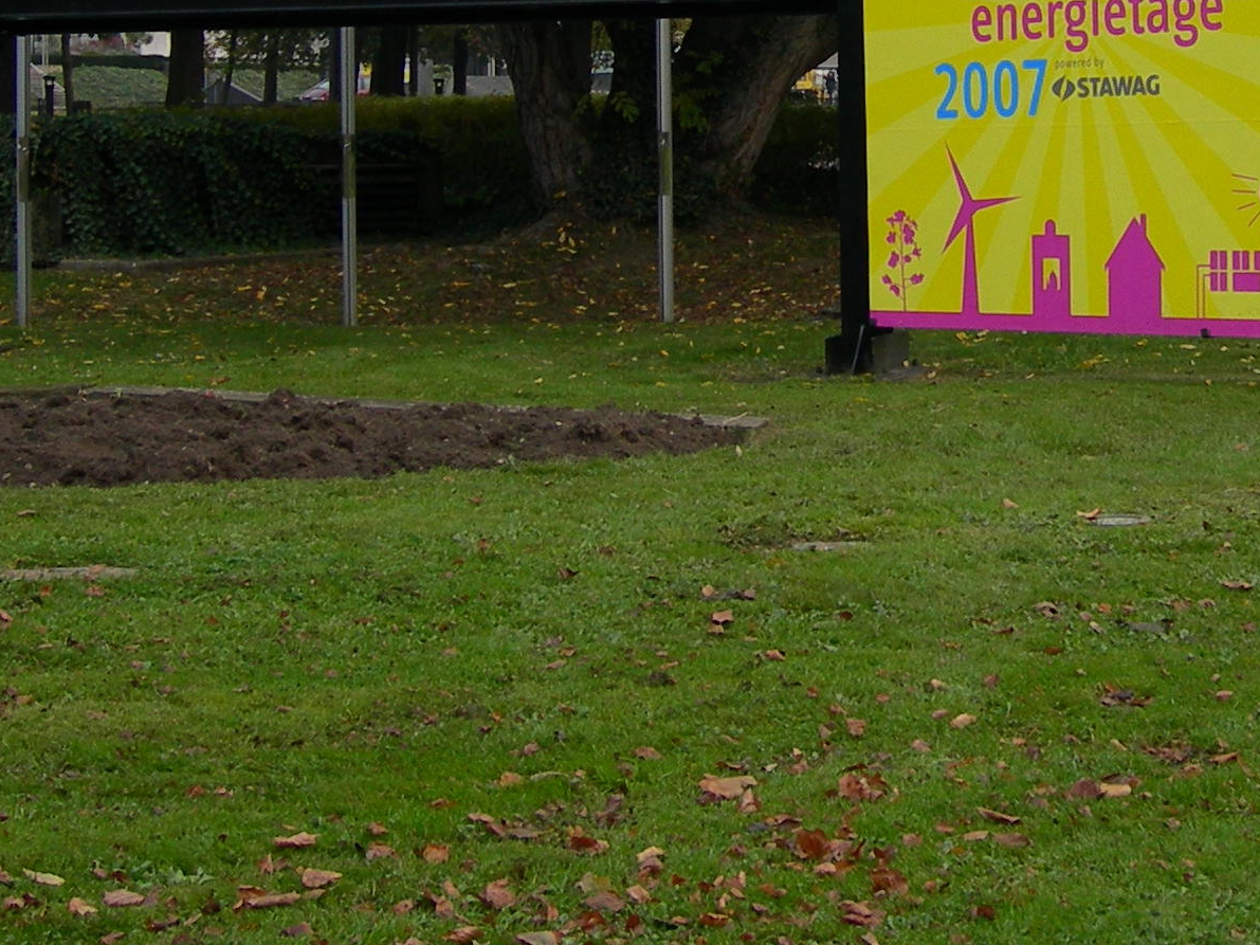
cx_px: 858
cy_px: -104
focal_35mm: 98
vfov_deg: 14.7
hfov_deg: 20.0
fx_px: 3567
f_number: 2.8
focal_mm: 7.8
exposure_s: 1/252
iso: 50
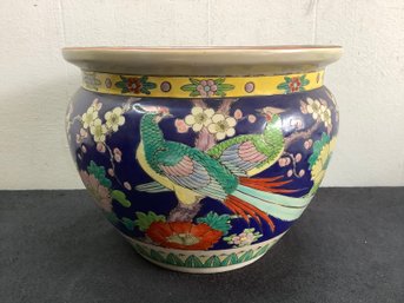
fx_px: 362
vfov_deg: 45.4
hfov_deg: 58.4
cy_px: 152
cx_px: 202
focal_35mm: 31
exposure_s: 1/50
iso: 125
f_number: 2.4
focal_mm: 3.3
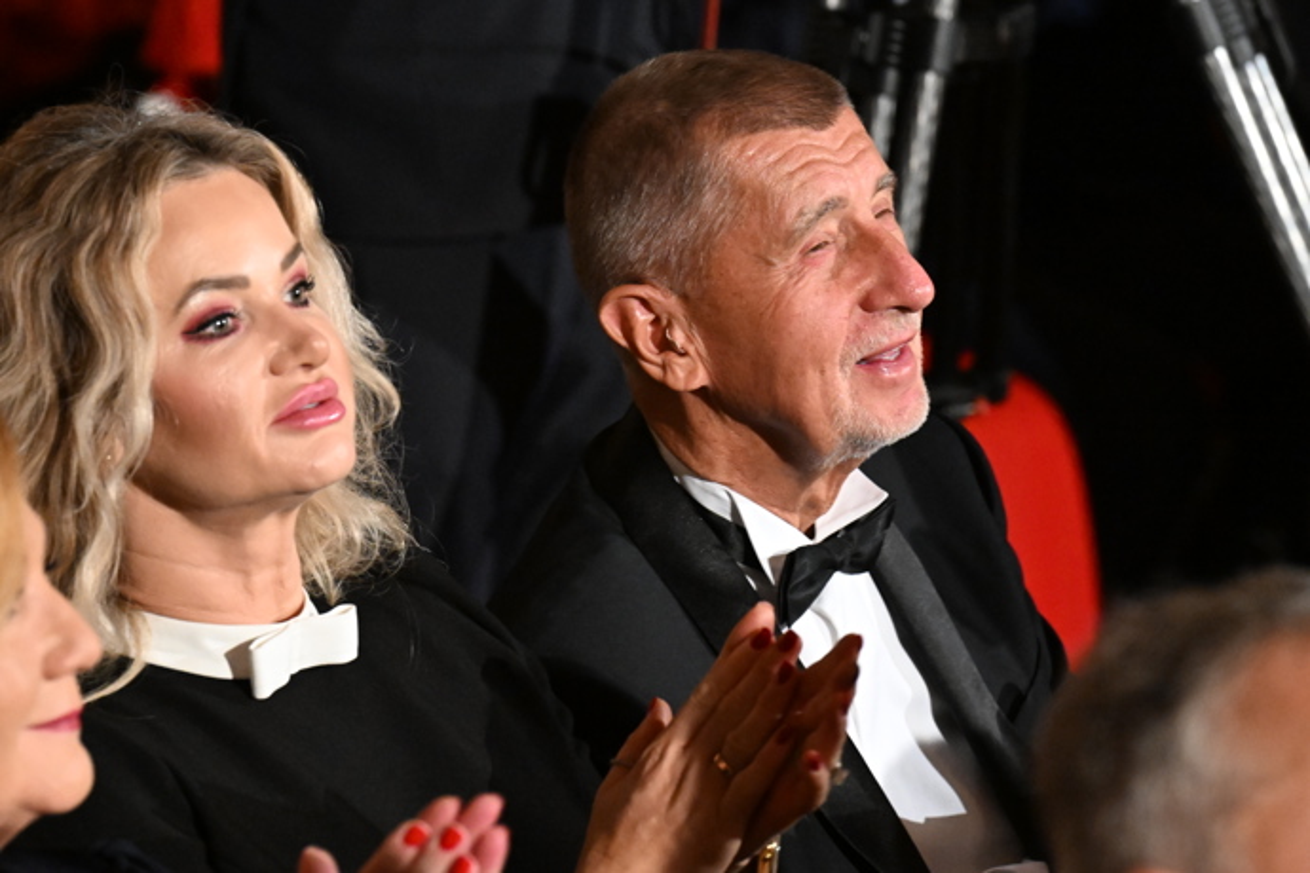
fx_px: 10916
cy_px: 436
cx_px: 655
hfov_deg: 6.9
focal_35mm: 300
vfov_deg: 4.6
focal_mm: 200
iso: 6400
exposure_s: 1/160
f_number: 5
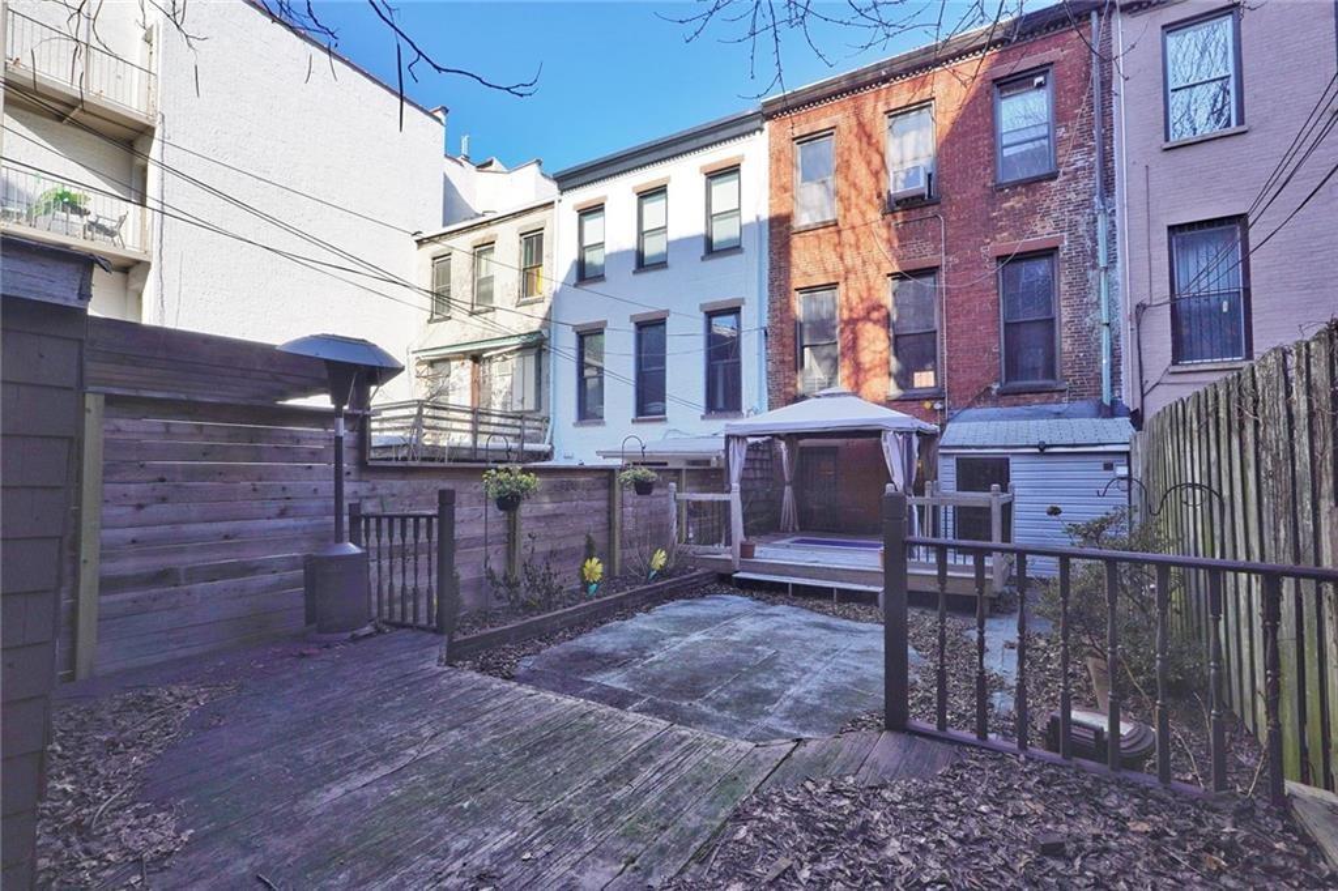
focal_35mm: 16
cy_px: 446
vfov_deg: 72.0
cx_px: 669
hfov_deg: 95.0
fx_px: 613
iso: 100
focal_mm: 11
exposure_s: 1/200
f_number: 7.1
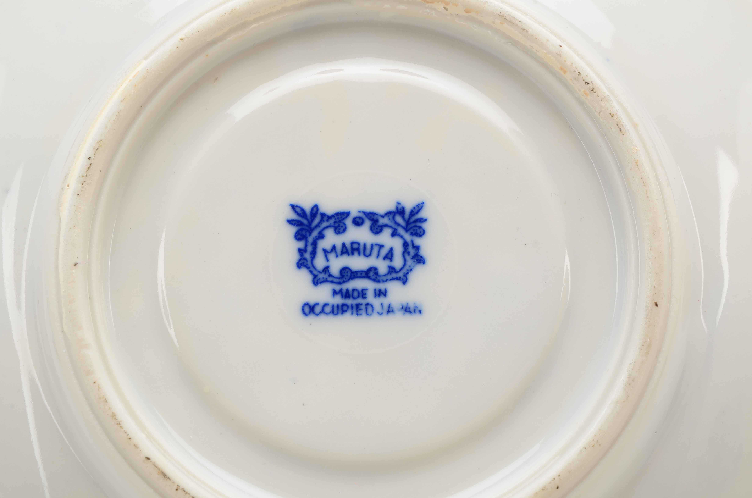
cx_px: 376
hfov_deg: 24.7
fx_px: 1720
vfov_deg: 16.5
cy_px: 249
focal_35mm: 82
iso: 100
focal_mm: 55
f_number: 22
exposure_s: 1/160
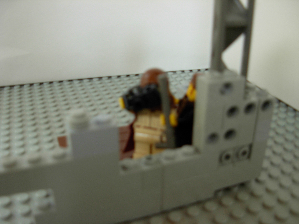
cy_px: 112
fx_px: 328
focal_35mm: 38
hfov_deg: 49.0
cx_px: 150
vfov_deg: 37.7
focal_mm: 6.3
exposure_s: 1/11.6
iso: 79
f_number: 2.9
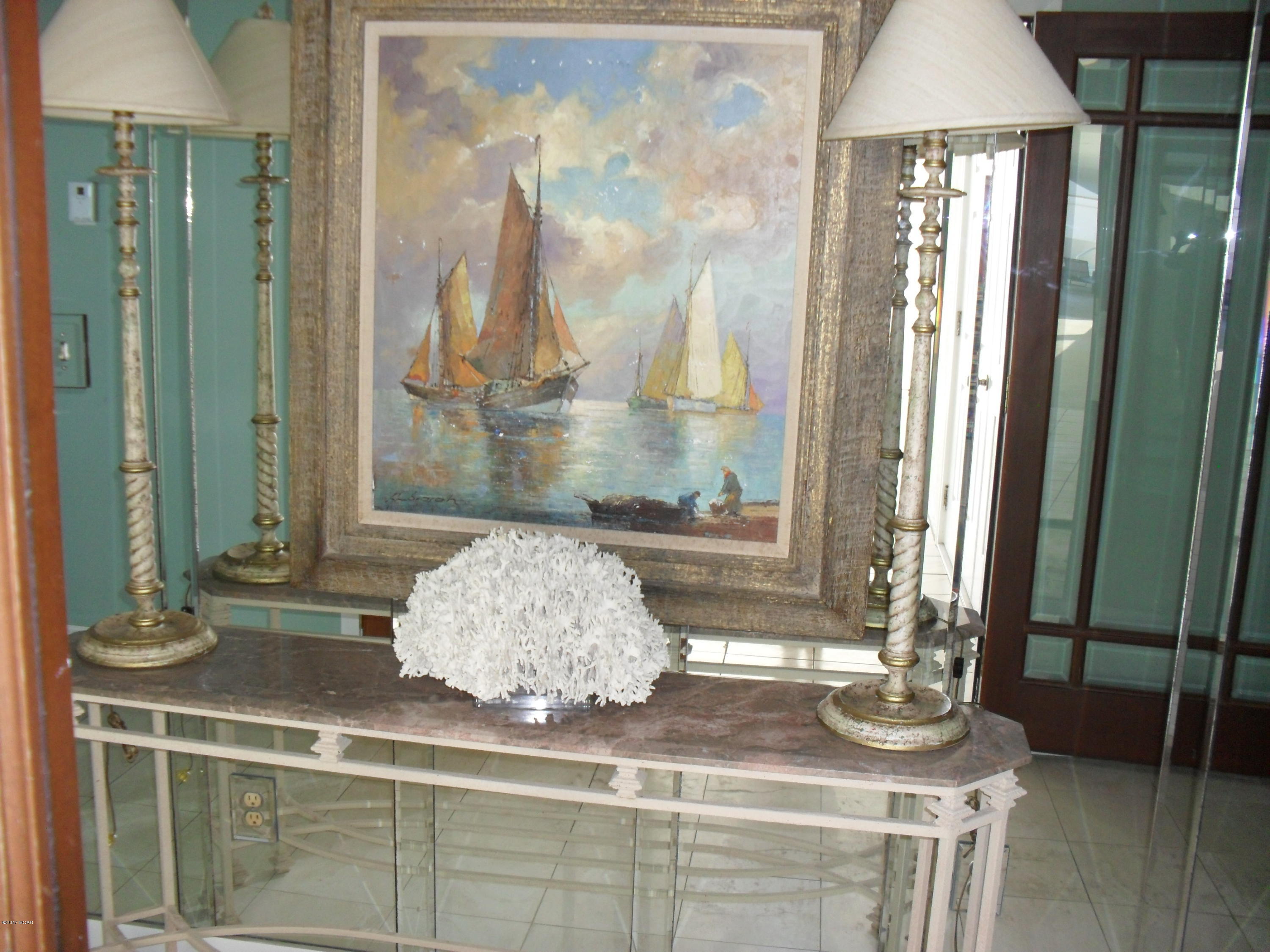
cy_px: 476
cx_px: 635
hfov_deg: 52.6
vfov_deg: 40.7
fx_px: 1284
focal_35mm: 35
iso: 200
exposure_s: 1/45
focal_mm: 6.3
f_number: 3.2
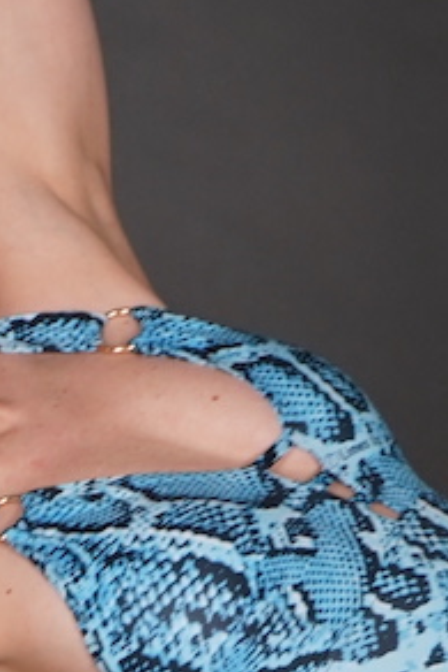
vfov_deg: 7.0
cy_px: 1038
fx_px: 5388
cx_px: -246
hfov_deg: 4.7
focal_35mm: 289
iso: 500
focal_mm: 44
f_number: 4.5
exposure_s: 1/50
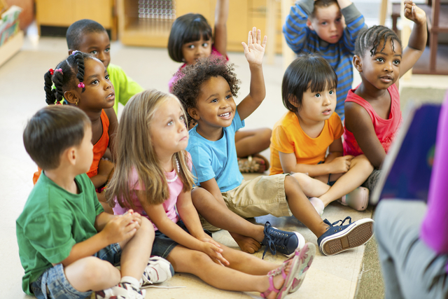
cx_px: 224
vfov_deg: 16.1
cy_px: 150
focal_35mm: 85
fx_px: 1058
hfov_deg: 23.9
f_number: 1.4
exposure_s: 1/125
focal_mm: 85
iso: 100
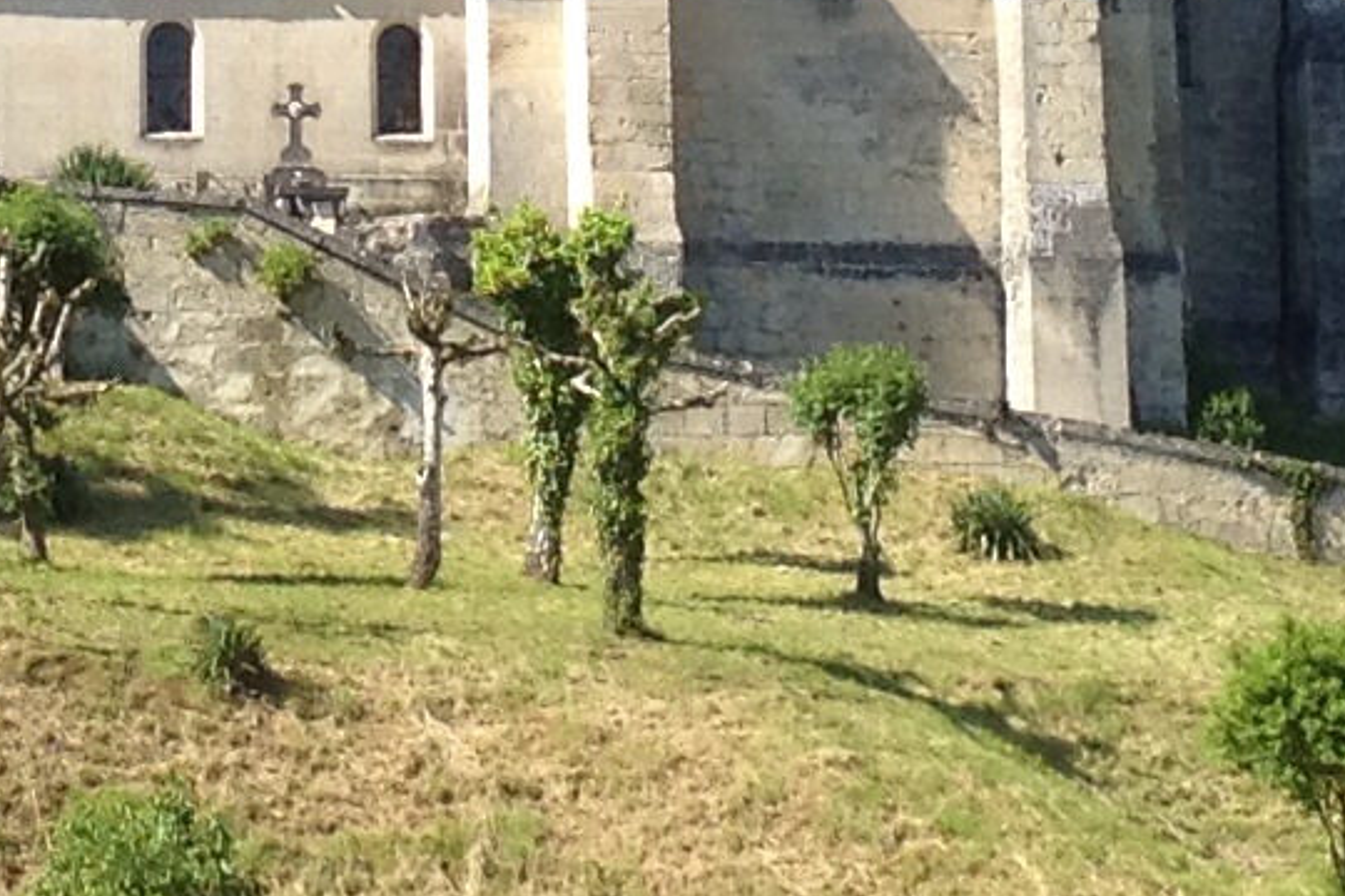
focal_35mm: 220
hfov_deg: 9.3
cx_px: 304
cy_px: -495
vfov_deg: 6.2
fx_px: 8219
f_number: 2.4
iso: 64
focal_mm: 4.28
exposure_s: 1/986
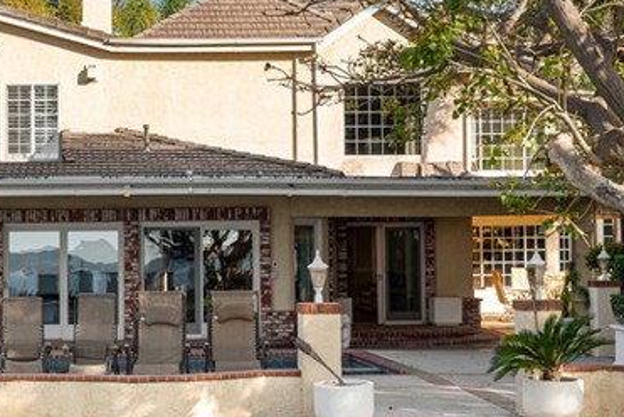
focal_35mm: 91
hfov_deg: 22.2
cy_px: 117
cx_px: 167
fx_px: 1579
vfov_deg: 15.0
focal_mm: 33
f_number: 6.3
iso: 100
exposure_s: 1/50
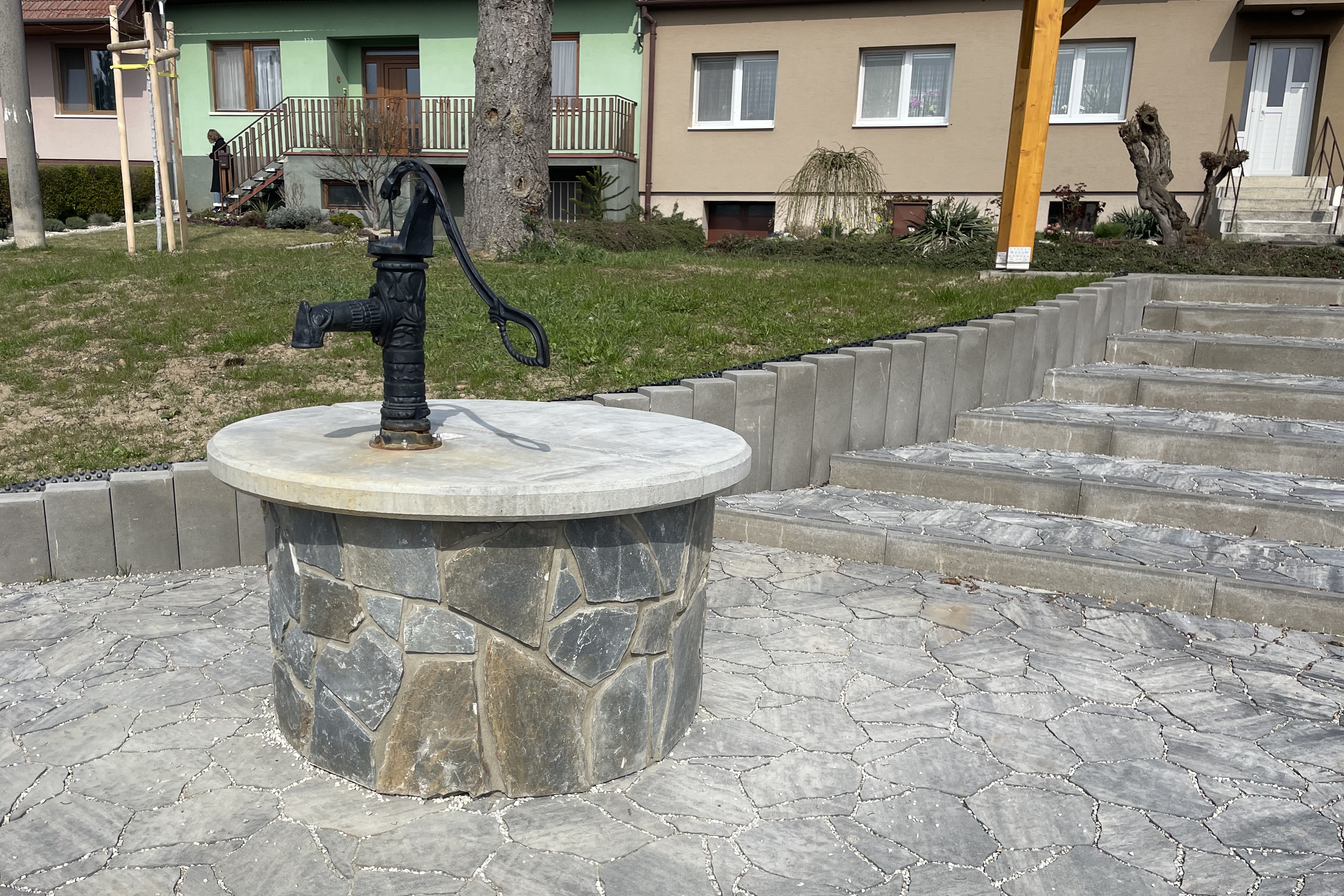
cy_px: 546
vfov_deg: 43.3
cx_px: 615
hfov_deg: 61.8
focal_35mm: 30
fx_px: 1120
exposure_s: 1/4464
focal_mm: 4.2
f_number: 1.6
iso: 32
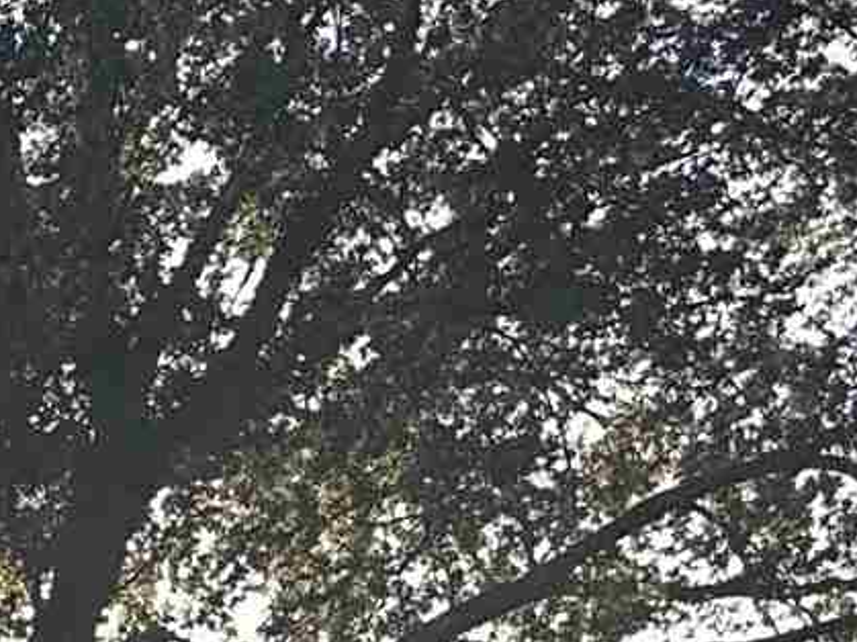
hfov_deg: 9.8
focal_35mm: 176
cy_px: 2120
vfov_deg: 7.2
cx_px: -1282
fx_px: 4356
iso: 80
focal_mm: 6.86
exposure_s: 1/564
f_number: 1.78
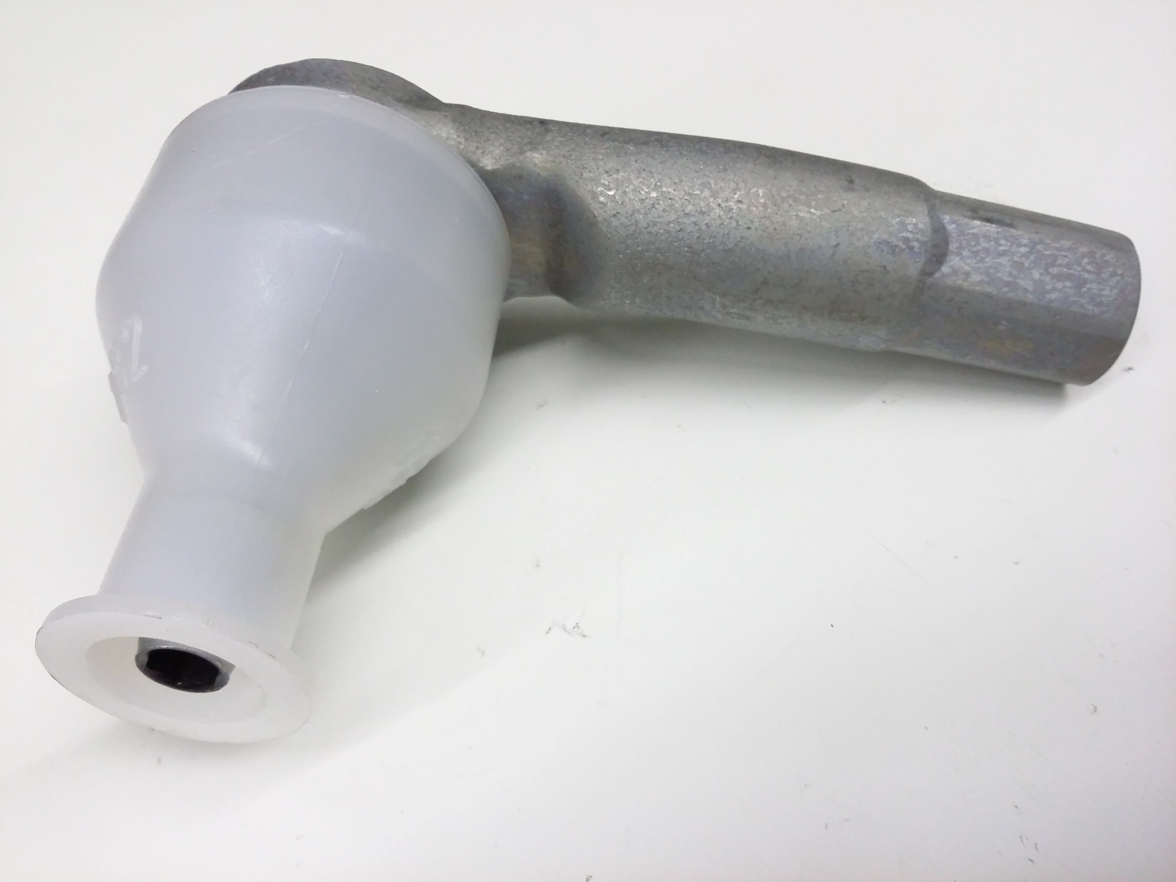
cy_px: 441
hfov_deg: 56.8
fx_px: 1087
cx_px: 588
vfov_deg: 44.2
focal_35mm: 32
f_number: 2.4
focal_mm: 3.4
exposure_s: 1/20
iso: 160
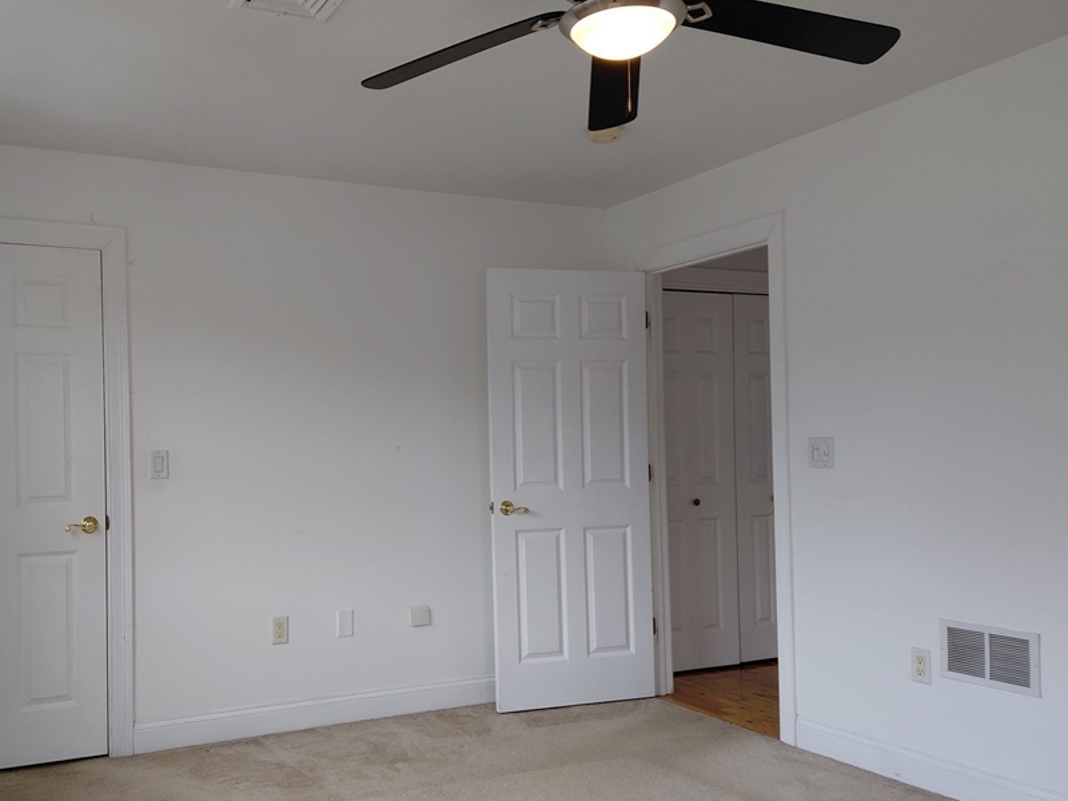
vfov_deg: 44.1
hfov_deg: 56.1
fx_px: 987
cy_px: 443
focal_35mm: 32
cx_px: 392
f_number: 1.8
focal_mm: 4.69
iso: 100
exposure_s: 1/120
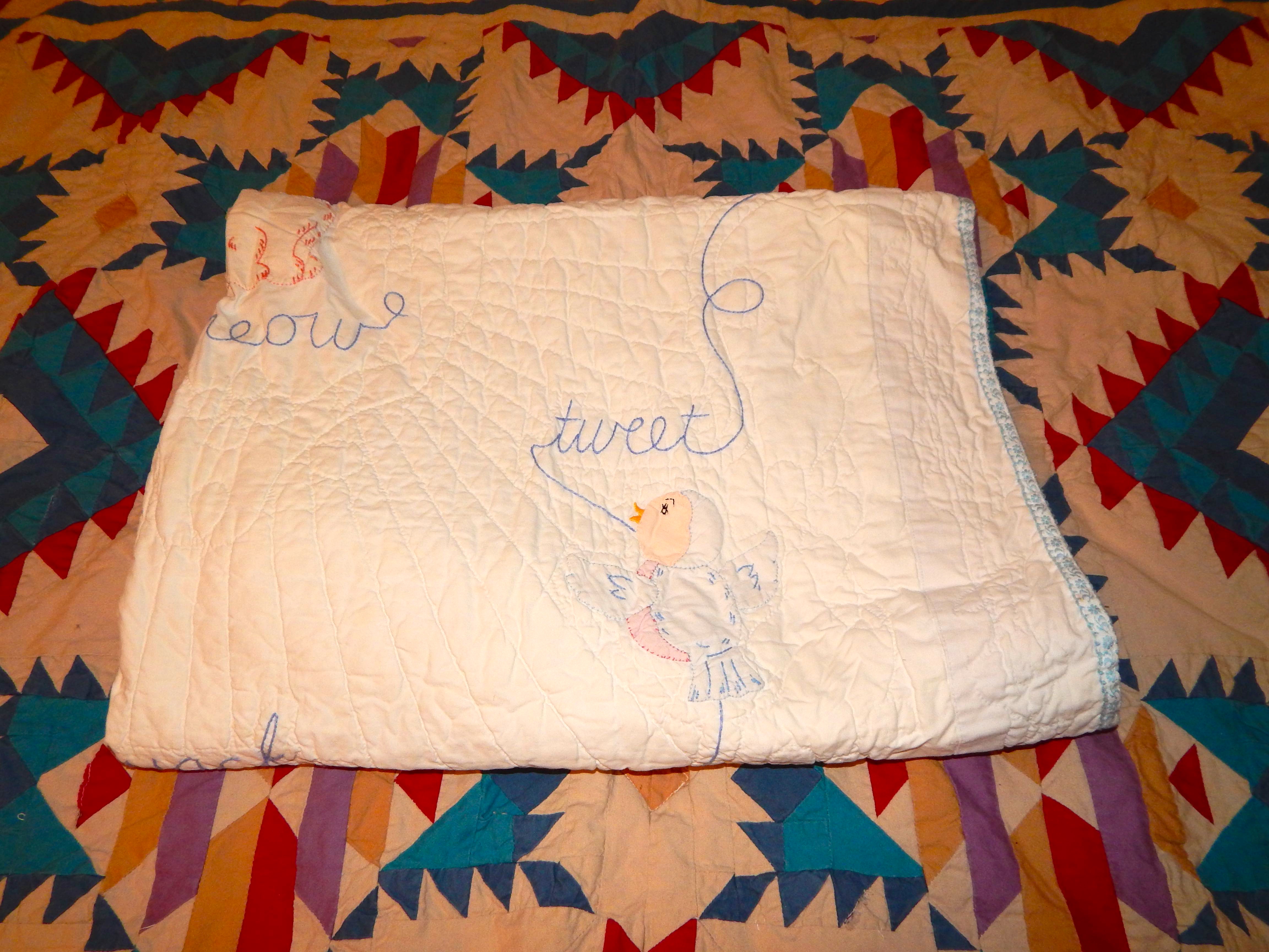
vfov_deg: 54.9
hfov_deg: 69.4
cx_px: 634
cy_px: 476
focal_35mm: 25
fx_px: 916
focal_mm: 4.5
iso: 200
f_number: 3.1
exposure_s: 1/30
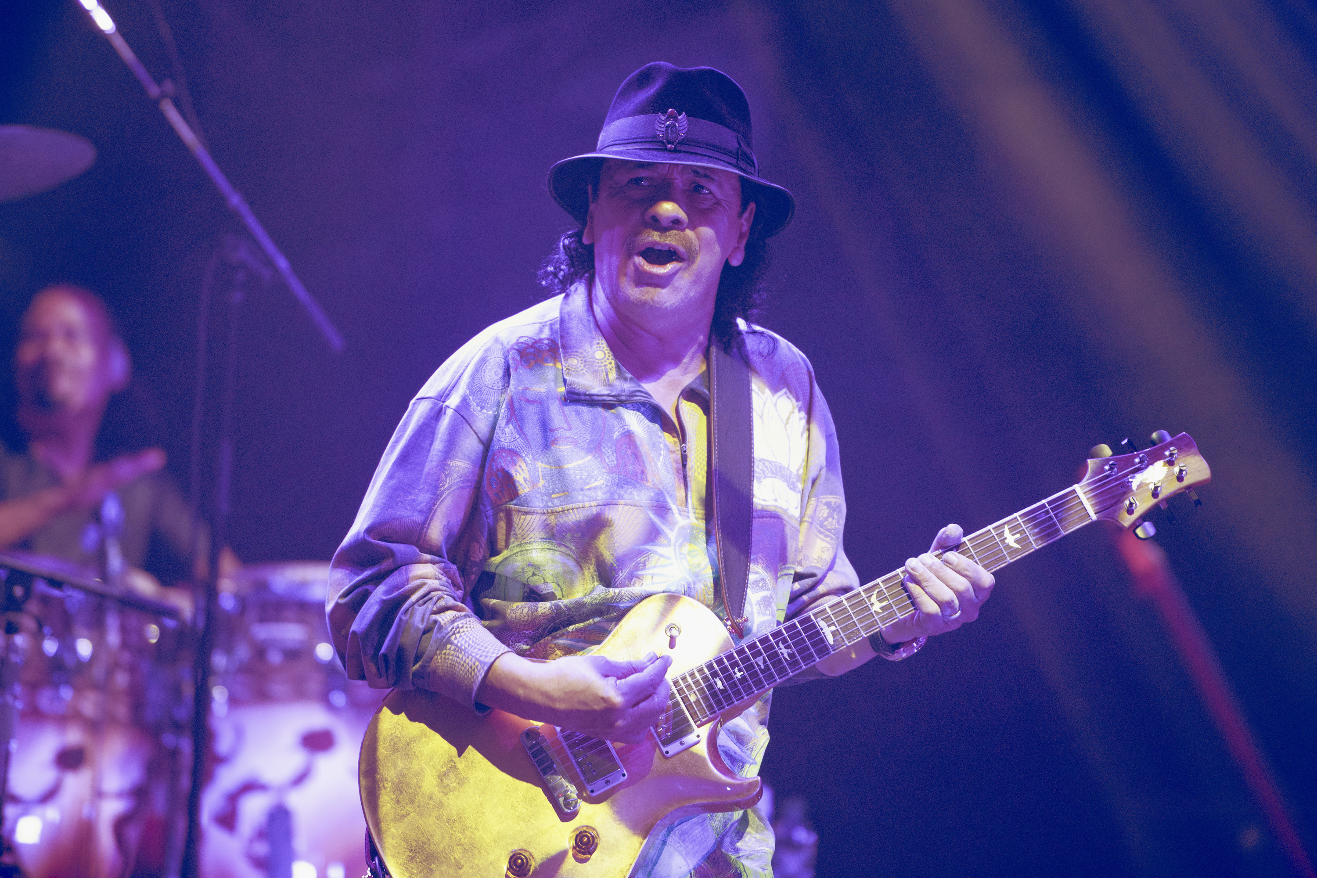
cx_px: 658
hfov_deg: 10.3
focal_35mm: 200
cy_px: 439
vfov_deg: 6.9
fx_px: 7316
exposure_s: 1/160
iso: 1600
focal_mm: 200
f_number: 2.8
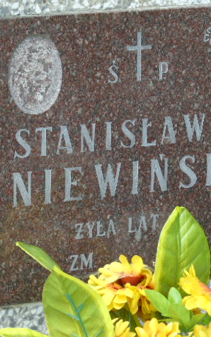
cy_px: 168
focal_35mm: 202
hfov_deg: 6.5
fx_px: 1859
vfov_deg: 10.4
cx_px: 139
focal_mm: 25
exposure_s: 1/125
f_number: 4.7
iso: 100
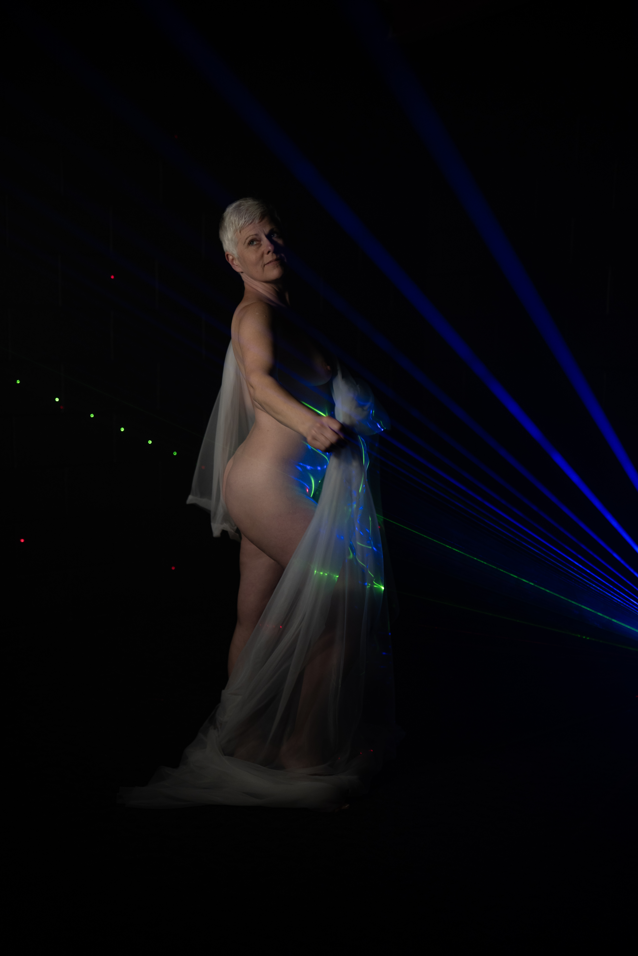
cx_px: 319
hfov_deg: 37.9
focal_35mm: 35
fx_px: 930
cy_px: 478
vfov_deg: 54.4
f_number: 2
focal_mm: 35
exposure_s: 1/160
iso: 400
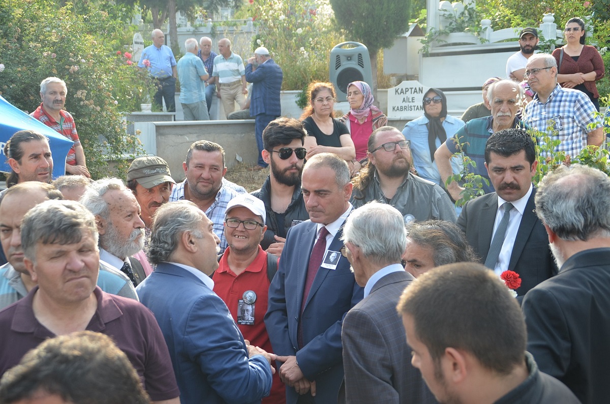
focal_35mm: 57
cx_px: 305
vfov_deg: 23.7
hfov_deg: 35.1
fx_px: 964
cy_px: 202
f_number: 6.3
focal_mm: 38
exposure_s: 1/160
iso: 200
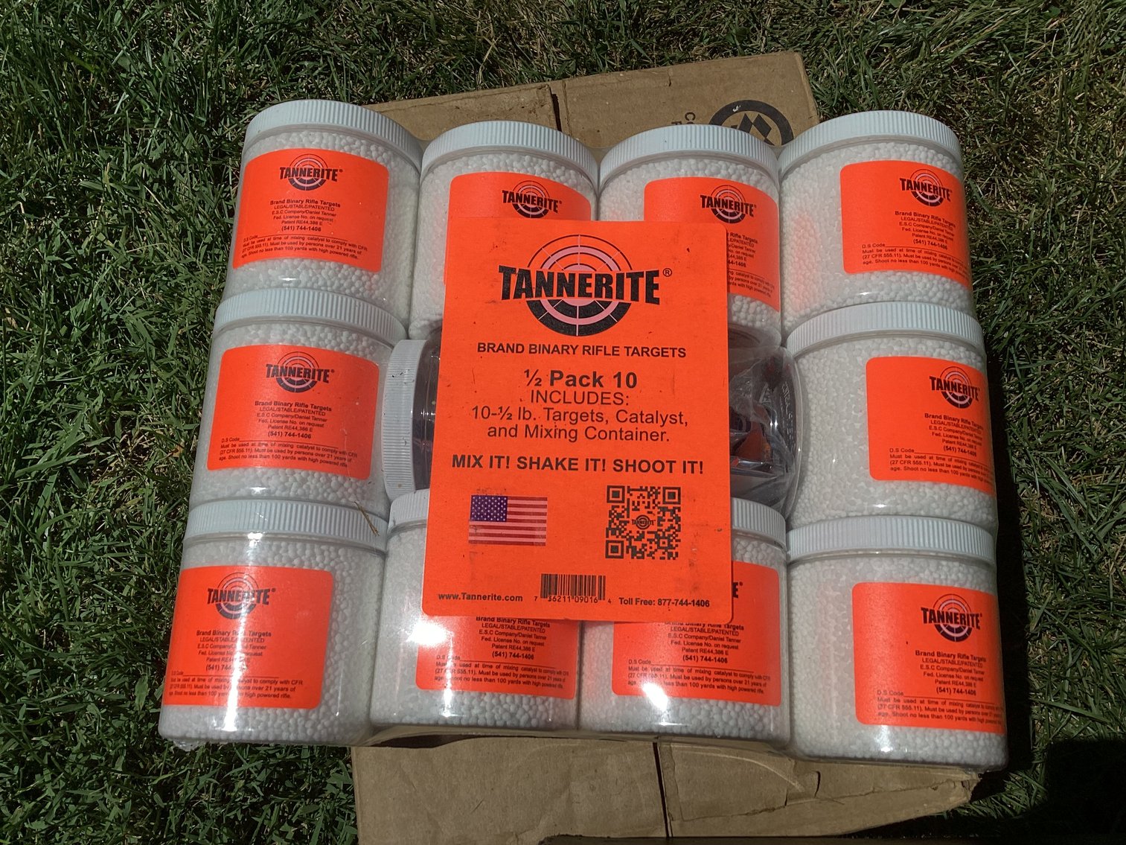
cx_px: 563
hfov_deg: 58.3
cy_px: 422
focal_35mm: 31
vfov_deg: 45.4
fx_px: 1008
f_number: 2.4
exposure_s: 1/5435
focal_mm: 3.3
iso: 25
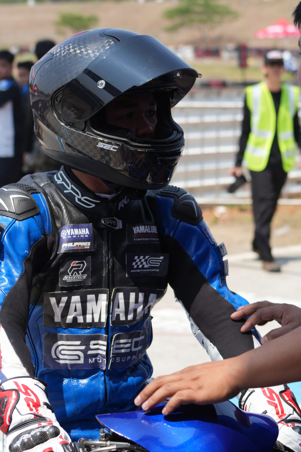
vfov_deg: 18.2
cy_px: 226
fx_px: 1411
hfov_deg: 12.2
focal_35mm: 112
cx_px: 150
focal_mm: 75
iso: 100
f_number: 6.3
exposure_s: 1/250
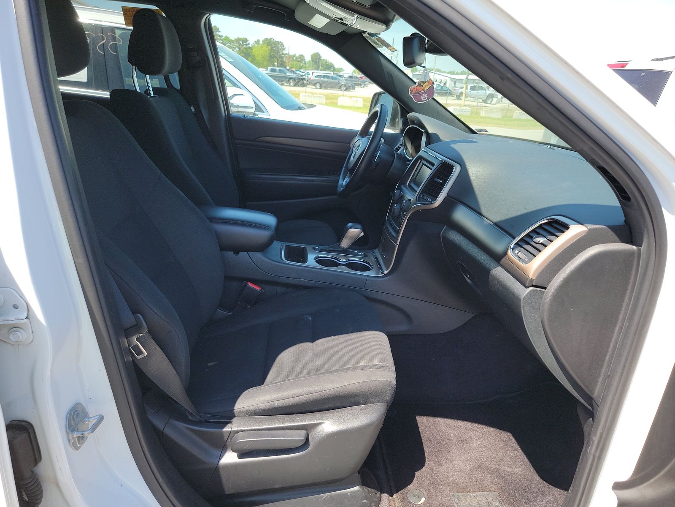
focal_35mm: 24
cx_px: 338
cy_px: 254
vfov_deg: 56.8
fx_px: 468
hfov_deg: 71.6
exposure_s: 1/187
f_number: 1.8
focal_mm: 6.7
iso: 50
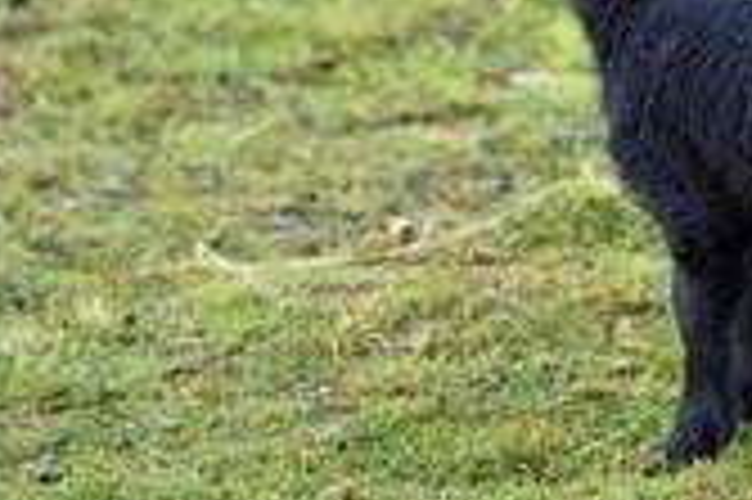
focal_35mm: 340
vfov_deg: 4.0
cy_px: -95
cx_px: 788
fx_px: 7095
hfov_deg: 6.0
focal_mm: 135
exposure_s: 1/250
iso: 400
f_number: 2.8
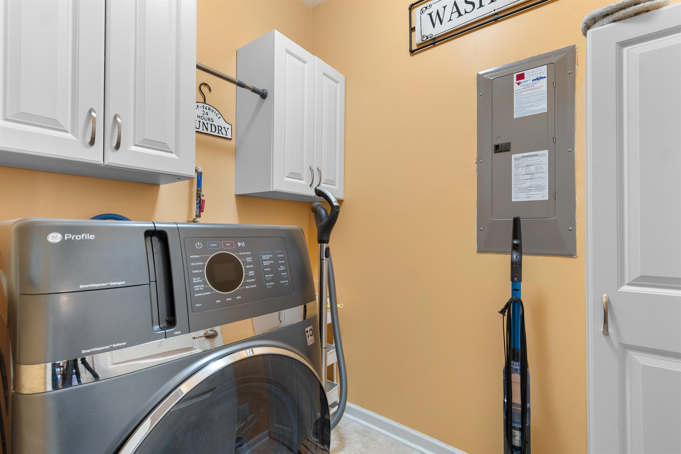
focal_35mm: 15
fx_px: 284
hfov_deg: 100.4
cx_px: 340
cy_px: 227
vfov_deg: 77.3
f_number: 4.5
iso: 100
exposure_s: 1/4
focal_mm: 10
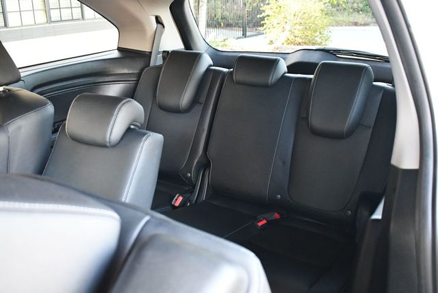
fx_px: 438
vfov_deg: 36.9
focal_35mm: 36
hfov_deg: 53.1
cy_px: 146
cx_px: 219
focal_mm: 18
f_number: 3.5
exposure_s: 1/100
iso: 3200
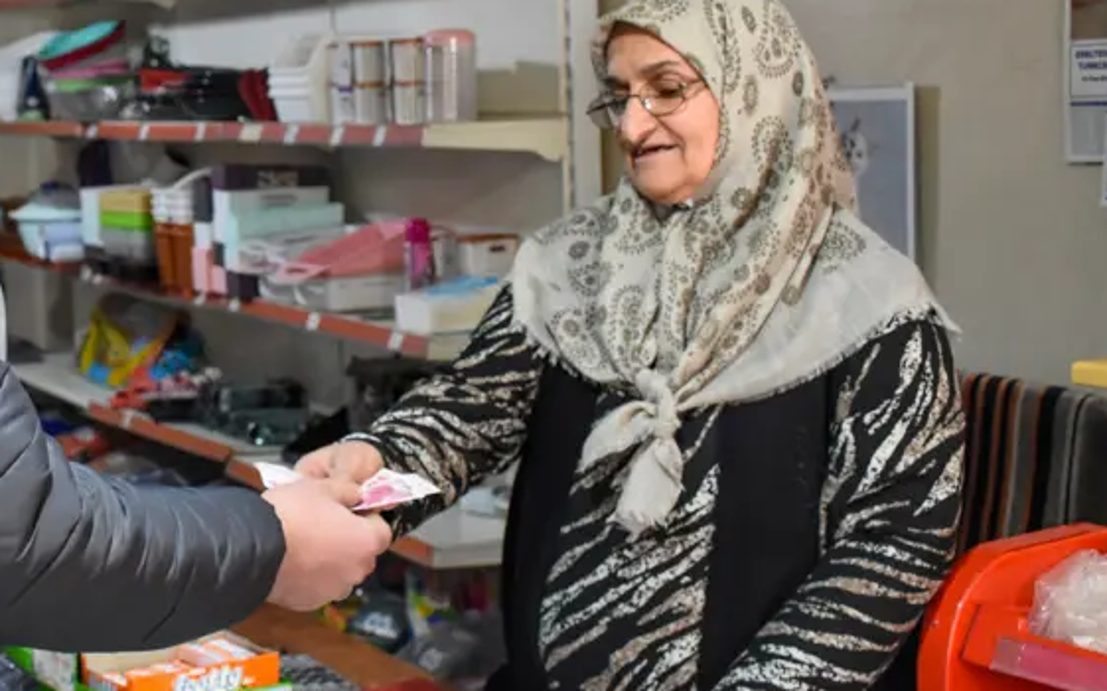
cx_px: 142
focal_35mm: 60
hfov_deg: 32.6
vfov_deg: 21.5
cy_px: 204
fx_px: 1809
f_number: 5
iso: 1600
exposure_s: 1/60
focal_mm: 22
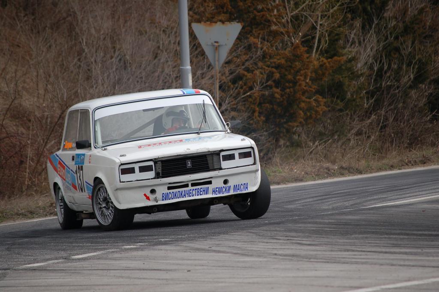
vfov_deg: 4.6
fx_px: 3655
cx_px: 220
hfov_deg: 6.9
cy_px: 146
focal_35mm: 300
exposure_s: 1/1000
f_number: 5.6
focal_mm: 200
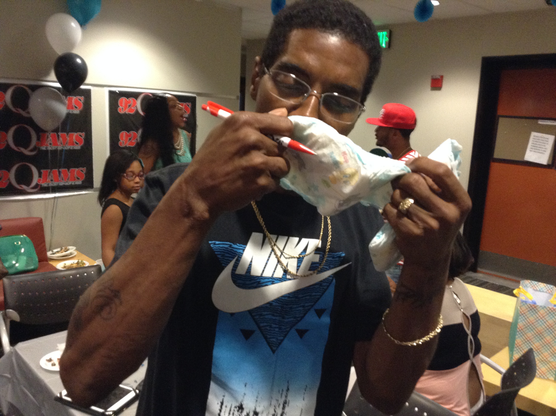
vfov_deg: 42.8
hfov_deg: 55.4
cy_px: 208
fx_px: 529
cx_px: 278
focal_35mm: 33
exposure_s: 1/17
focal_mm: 3.3
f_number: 2.4
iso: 250
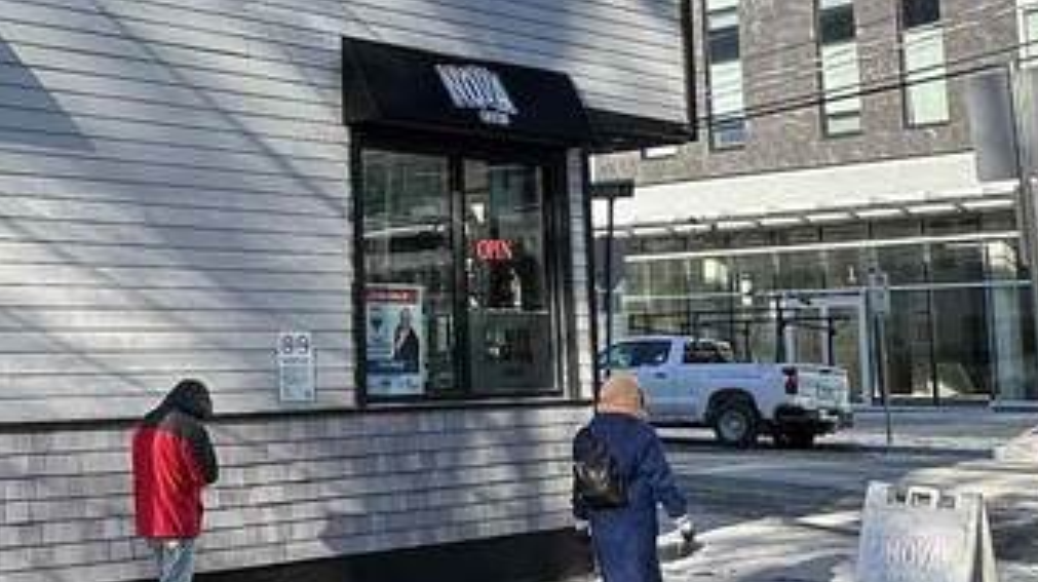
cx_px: 243
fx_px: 1595
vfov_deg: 20.5
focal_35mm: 58
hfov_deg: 35.2
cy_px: 142
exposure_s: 1/561
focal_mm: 2.22
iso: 40
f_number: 2.2
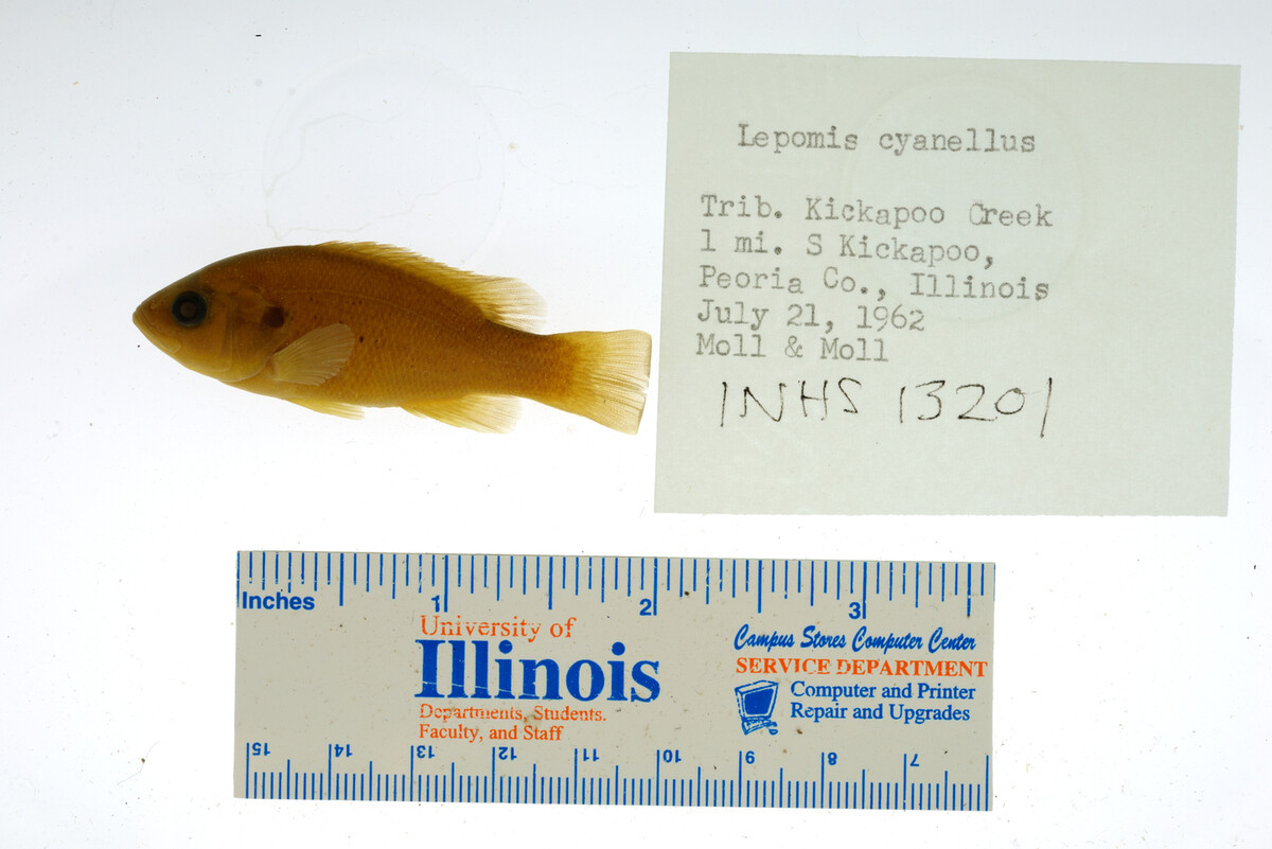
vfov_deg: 22.6
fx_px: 2121
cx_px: 636
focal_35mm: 60
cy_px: 424
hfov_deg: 33.4
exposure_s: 1/200
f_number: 10
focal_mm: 60
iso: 100
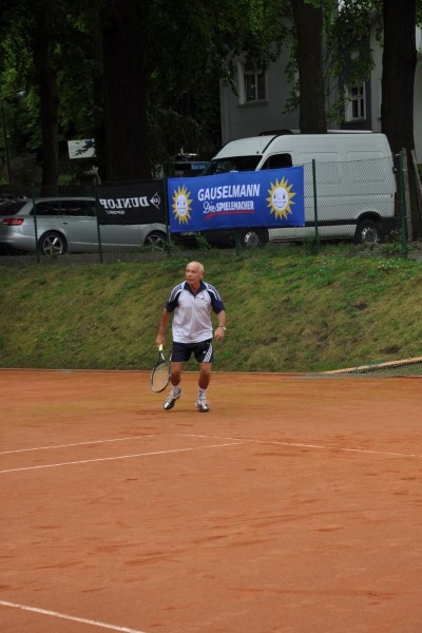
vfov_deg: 19.5
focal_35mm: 105
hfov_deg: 13.0
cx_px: 211
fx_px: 1846
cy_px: 316
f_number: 8
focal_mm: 70
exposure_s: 1/250
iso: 200
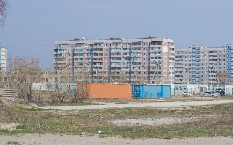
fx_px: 495
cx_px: 161
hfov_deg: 26.3
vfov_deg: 16.6
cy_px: 29
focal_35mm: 78
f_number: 11
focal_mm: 50
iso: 200
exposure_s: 1/500
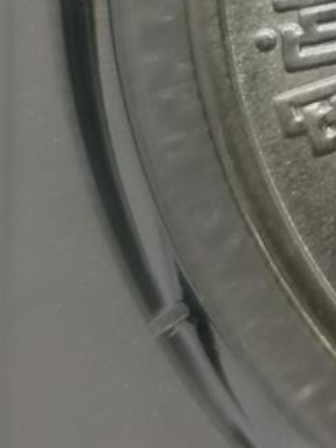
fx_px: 3536
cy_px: -369
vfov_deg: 7.1
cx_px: 847
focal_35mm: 273
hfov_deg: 5.2
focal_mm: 5.56
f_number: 1.6
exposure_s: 1/171
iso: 50
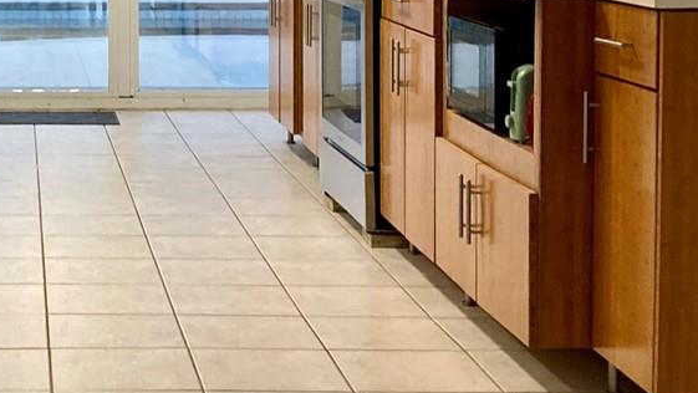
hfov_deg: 23.7
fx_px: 1611
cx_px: 42
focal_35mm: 87
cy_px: -66
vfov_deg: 13.6
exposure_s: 1/60
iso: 160
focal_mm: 3.99
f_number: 1.8
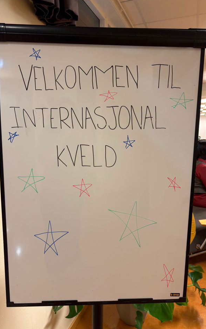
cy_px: 163
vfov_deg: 66.5
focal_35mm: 28
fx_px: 252
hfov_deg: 44.4
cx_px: 90
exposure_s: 1/50
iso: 125
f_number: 1.6
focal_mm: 5.96
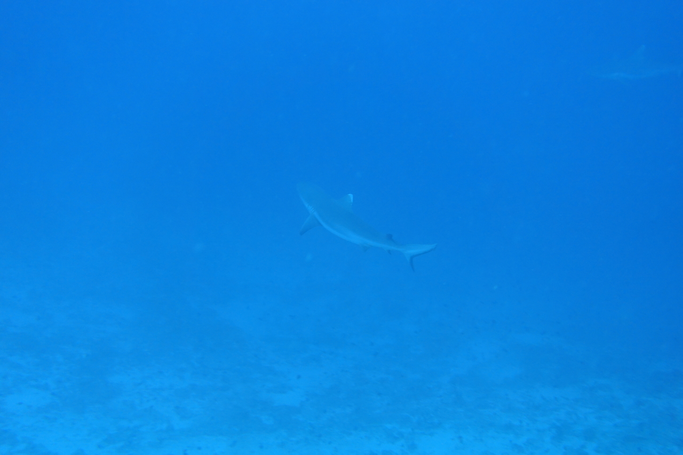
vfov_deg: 29.9
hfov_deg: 43.6
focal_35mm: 45
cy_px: 228
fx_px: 854
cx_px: 342
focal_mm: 16.39
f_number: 2.8
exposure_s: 1/50
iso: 200
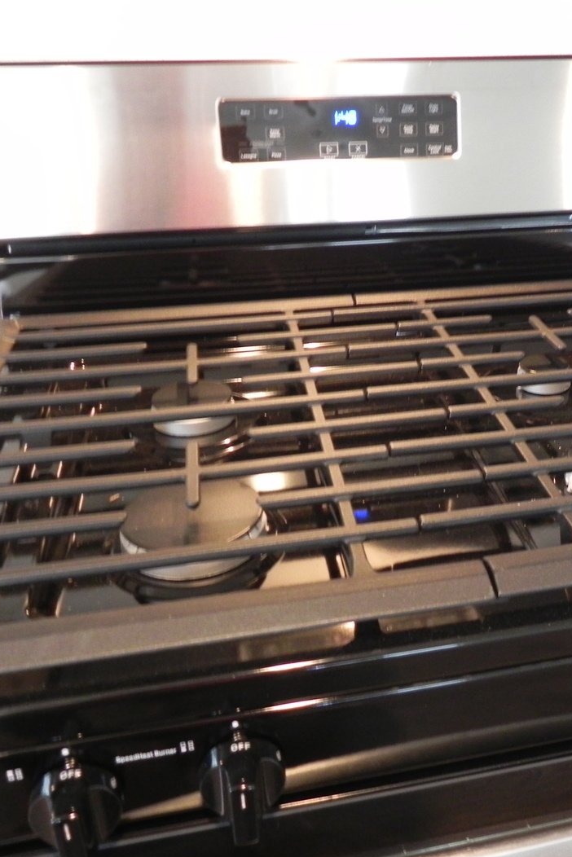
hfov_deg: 35.3
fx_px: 881
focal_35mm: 37
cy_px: 426
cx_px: 417
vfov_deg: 51.9
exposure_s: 1/12
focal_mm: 4.6
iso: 400
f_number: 2.8
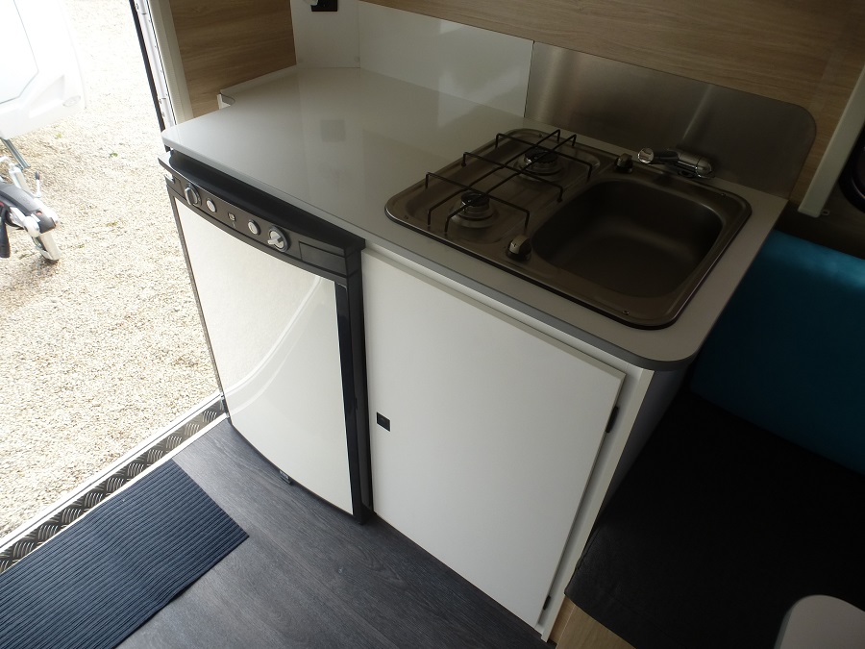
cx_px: 432
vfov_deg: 56.8
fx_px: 600
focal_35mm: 24
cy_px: 324
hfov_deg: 71.6
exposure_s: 1/125
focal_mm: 4.3
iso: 100
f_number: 3.5
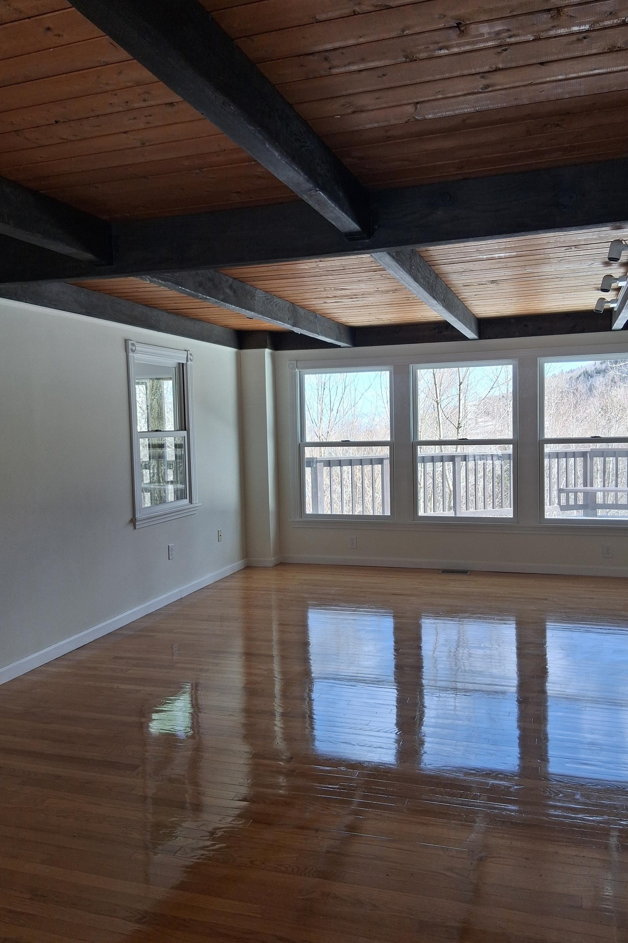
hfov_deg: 46.4
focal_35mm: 28
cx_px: 323
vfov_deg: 65.5
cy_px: 465
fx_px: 733
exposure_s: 1/100
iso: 32
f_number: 1.8
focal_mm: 3.98
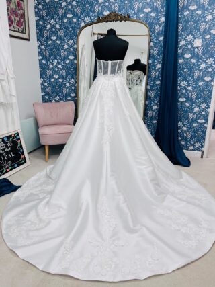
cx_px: 108
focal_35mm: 26
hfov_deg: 53.0
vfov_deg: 67.3
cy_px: 144
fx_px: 215
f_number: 1.6
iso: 64
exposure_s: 1/100
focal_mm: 5.1
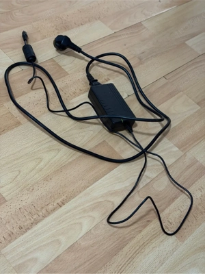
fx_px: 379
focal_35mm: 48
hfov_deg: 30.3
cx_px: 102
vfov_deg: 39.7
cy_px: 137
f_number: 1.78
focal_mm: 6.76
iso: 640
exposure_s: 1/30
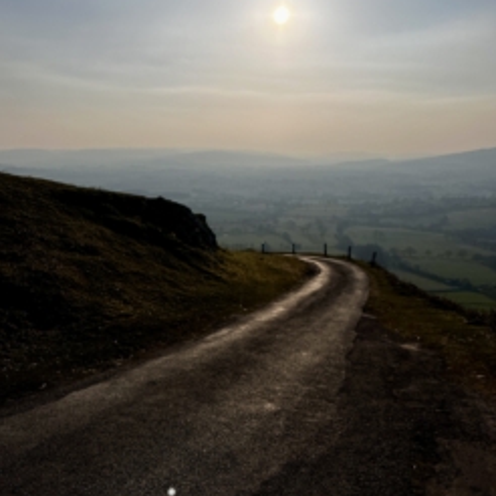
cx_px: 231
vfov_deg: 49.7
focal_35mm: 33
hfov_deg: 49.7
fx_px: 535
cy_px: 249
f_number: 1.6
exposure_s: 1/20408
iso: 32
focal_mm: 5.1
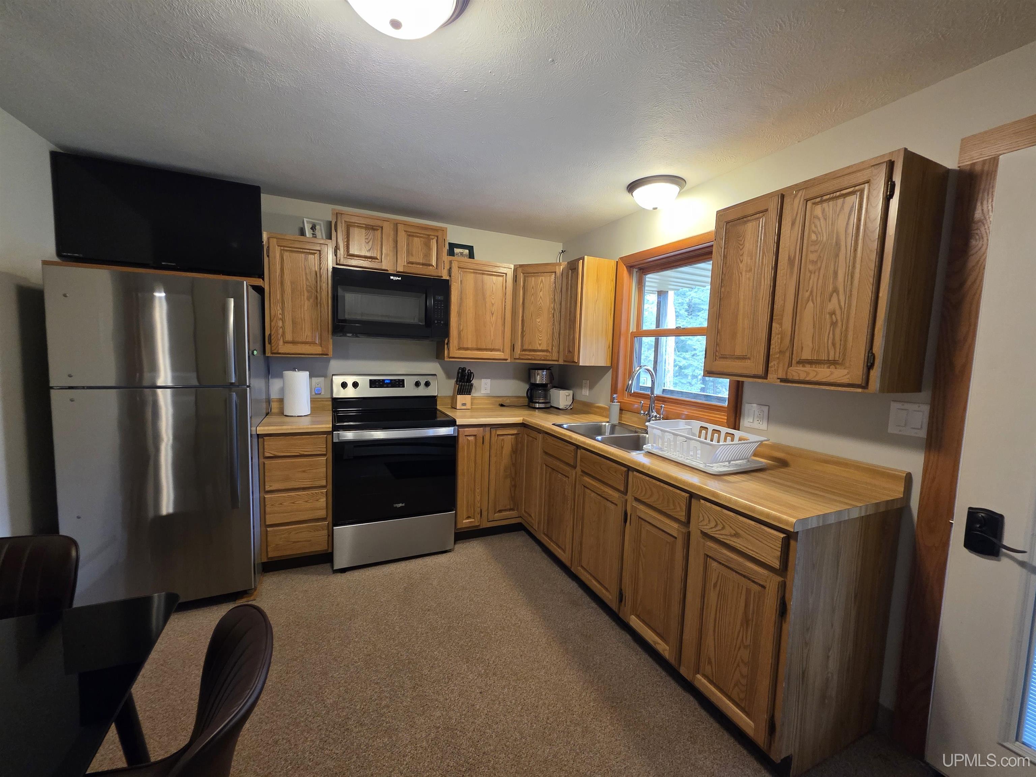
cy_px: 388
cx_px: 518
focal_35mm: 13
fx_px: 389
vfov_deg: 89.9
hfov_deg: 106.2
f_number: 1.9
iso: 400
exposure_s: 1/60
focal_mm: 2.2
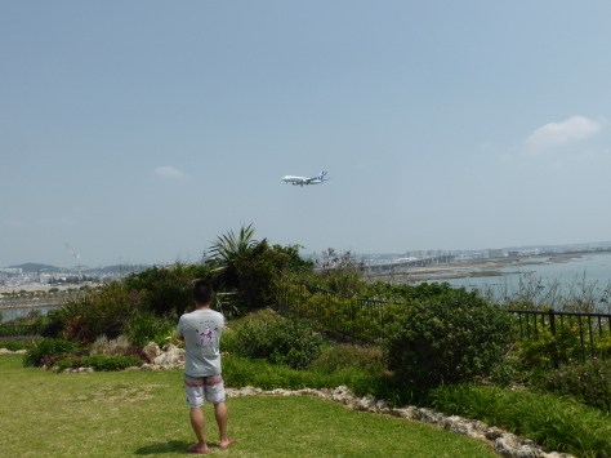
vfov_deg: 45.4
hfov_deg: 58.4
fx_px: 547
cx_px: 306
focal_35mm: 31
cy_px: 229
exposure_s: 1/1600
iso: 100
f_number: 3.6
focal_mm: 5.4
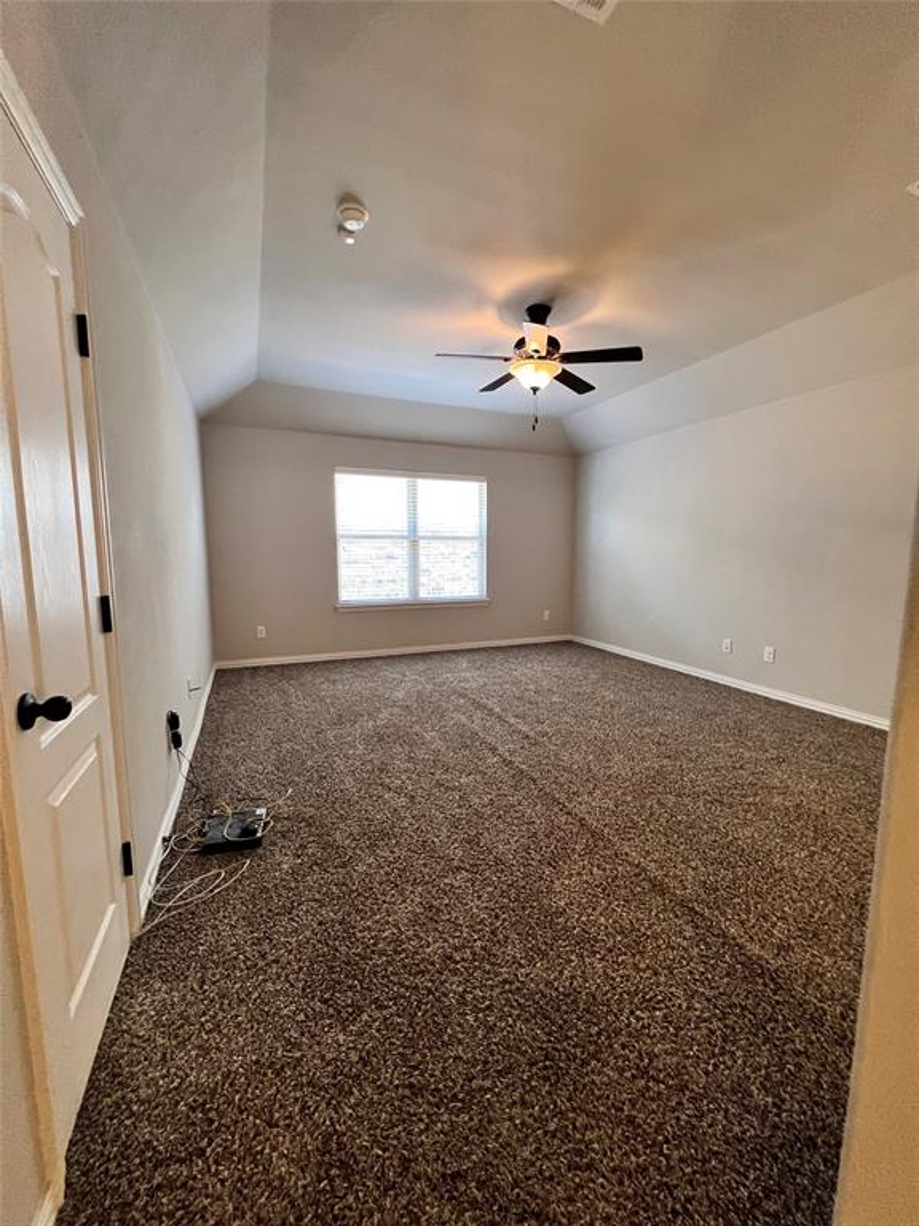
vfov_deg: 106.2
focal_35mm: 13
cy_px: 613
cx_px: 460
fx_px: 460
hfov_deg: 89.9
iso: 400
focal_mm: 1.57
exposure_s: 1/60
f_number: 1.8
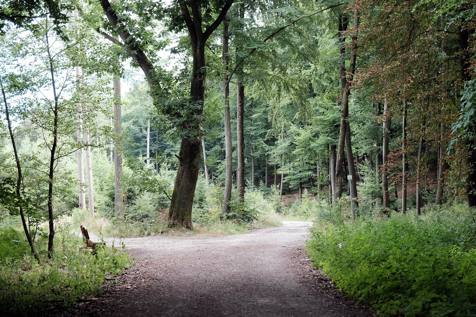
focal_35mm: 64
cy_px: 158
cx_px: 238
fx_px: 846
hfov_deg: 31.4
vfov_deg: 21.2
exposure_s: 1/125
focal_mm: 42.5
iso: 400
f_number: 4.5
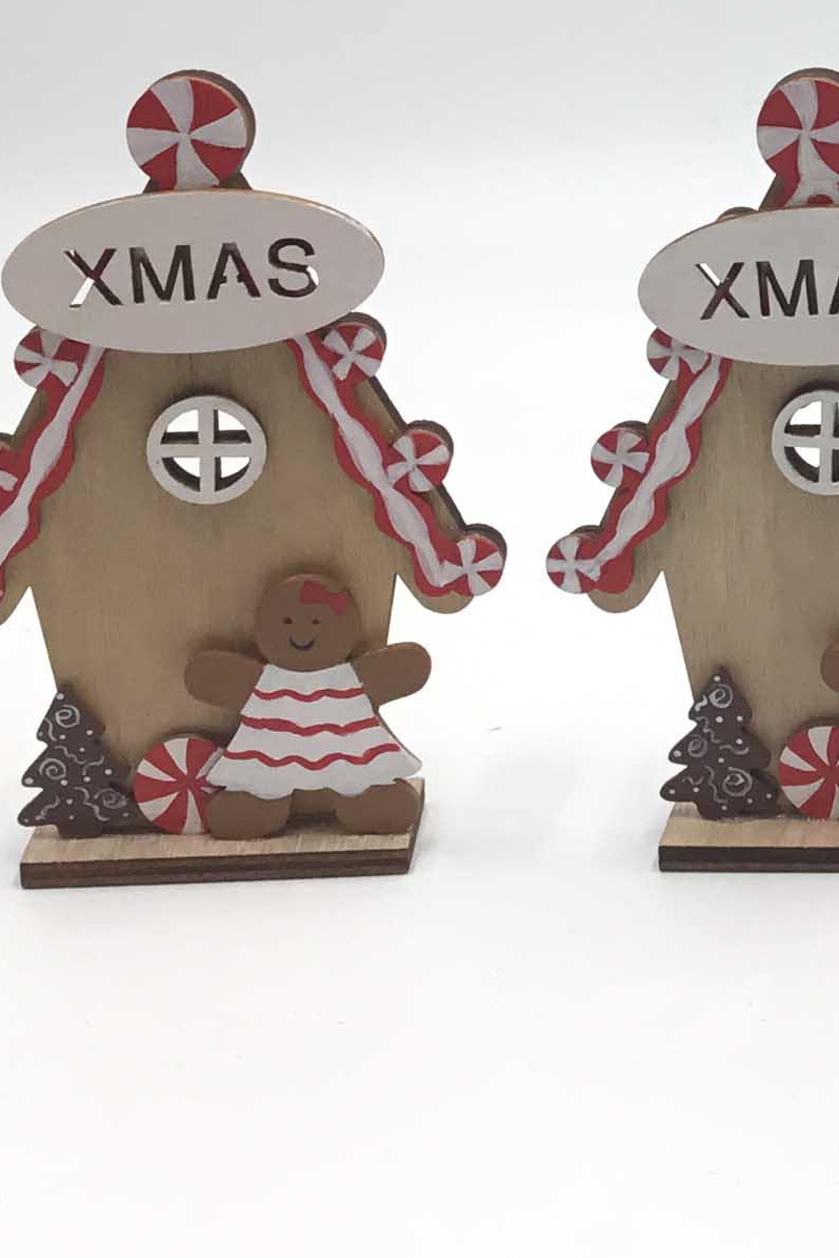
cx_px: 1087
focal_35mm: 88
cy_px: 94
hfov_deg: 14.8
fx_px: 3077
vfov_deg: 22.5
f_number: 2.4
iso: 25
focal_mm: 3.3
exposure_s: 1/158
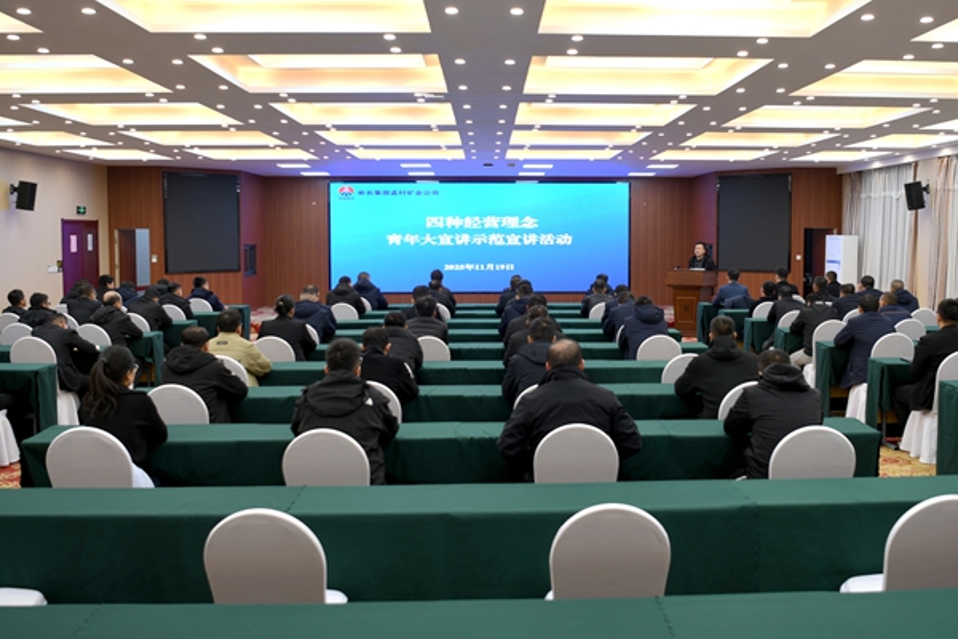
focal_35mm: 24
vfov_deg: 53.1
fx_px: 639
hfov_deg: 73.7
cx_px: 479
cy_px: 320
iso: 110
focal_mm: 24
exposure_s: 1/25
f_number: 2.8
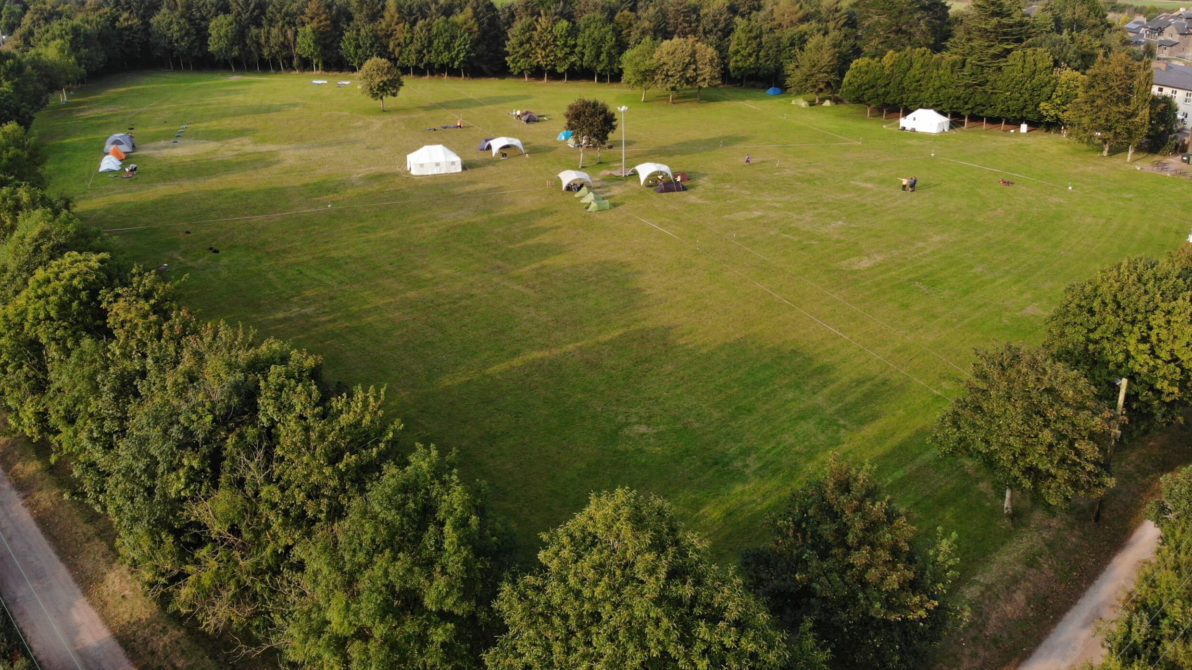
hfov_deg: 69.9
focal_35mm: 27
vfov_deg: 42.4
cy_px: 234
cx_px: 598
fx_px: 853
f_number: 2.8
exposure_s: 1/332
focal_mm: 4.5
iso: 107
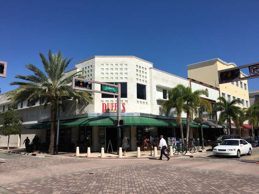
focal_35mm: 29
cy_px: 97
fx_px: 217
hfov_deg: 61.7
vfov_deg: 48.2
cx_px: 130
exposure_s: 1/3497
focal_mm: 4.15
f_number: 2.2
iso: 25
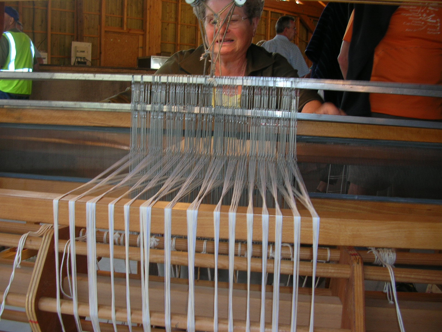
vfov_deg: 40.7
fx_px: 447
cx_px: 221
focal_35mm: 35
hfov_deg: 52.6
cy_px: 166
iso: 50
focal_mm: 5.8
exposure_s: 1/30
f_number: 2.8
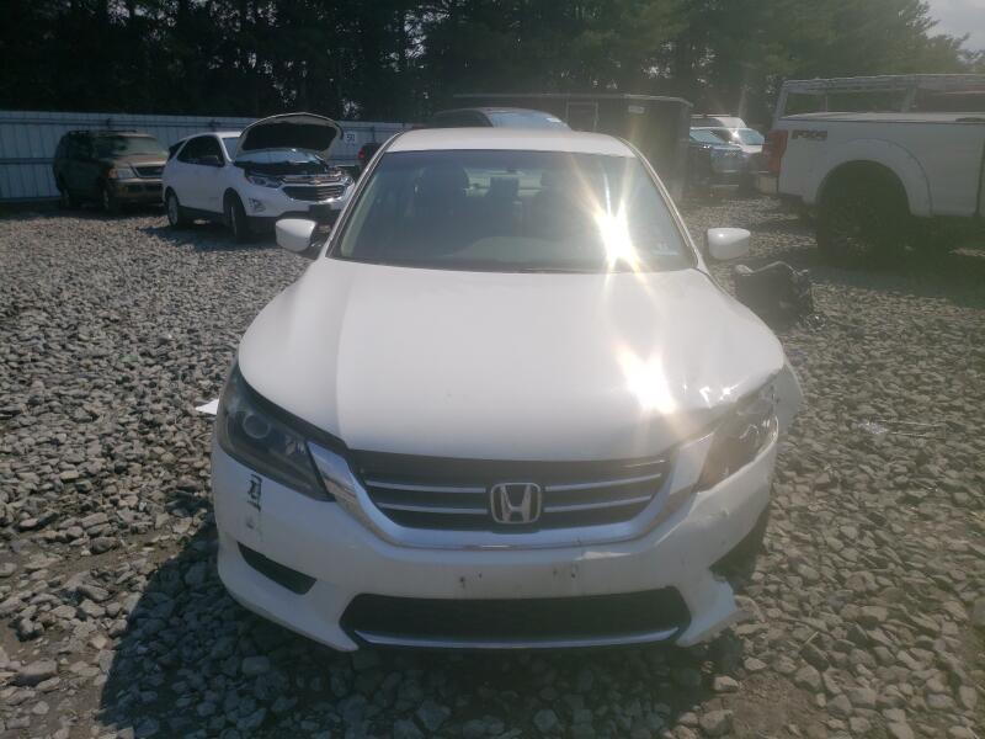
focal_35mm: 26
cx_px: 492
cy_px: 370
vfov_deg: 53.1
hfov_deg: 67.3
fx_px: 740
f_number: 1.5
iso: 50
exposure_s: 1/10000
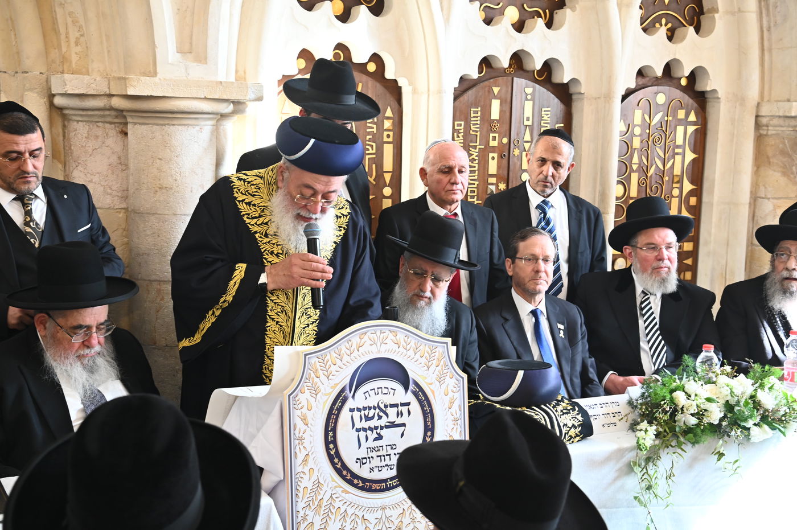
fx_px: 1106
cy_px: 265
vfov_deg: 26.9
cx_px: 398
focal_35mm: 50
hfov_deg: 39.6
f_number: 6.3
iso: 2500
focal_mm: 50
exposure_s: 1/160
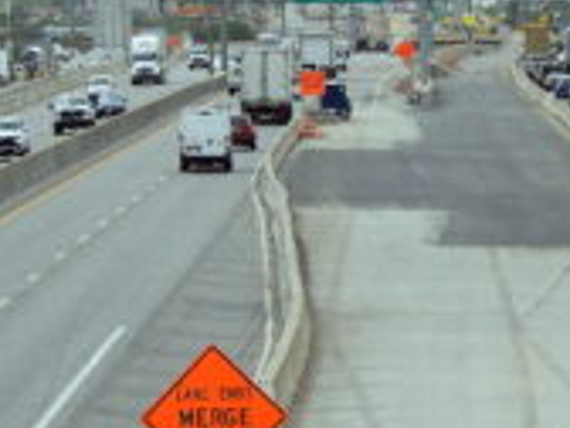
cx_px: 458
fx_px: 5878
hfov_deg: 5.5
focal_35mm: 357
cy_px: 200
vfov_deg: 4.2
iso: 80
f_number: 5.6
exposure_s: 1/500
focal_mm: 26.8
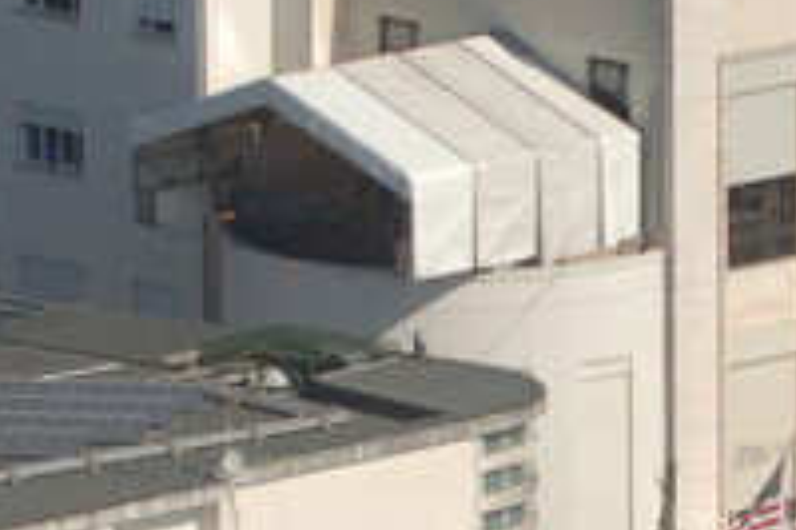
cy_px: 669
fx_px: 14404
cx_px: 864
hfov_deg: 3.2
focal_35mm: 652
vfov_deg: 2.1
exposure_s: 1/800
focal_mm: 80
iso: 200
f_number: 8
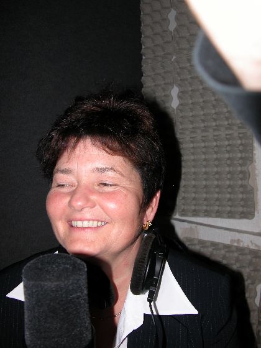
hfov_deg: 40.7
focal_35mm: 35
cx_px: 130
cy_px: 174
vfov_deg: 52.6
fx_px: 352
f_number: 2.8
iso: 100
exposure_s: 1/60
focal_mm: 8.9
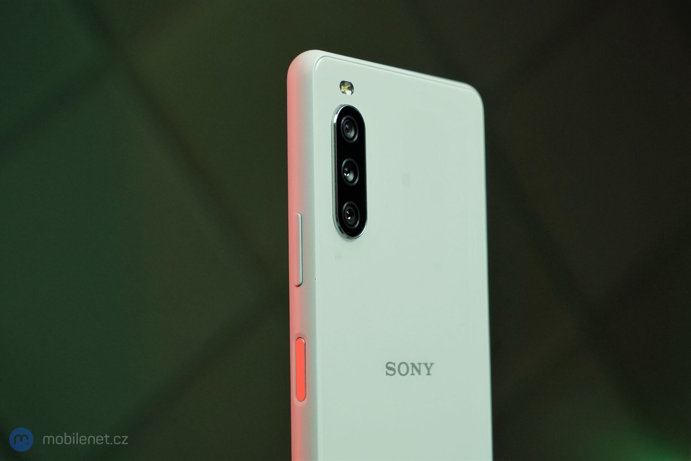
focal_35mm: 70
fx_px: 1344
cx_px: 346
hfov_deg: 28.8
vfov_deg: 19.5
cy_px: 230
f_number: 9
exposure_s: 1/160
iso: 2500
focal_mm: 70
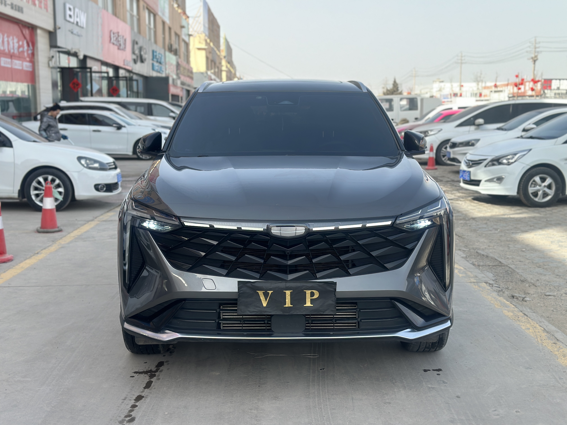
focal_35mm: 48
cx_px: 284
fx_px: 786
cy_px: 212
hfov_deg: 39.7
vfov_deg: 30.3
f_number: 1.78
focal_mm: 6.86
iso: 80
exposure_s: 1/1050
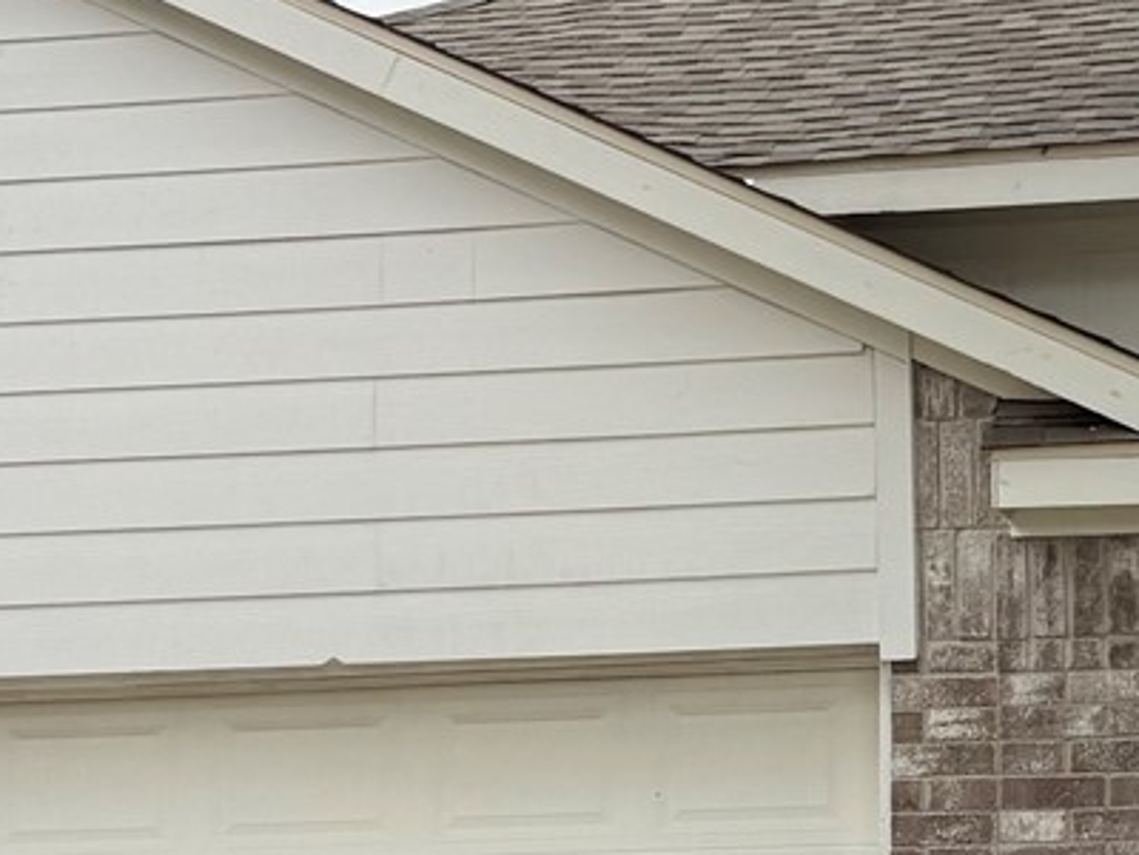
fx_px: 4047
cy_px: 761
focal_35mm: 123
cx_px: 1011
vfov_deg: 12.0
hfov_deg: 15.8
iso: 80
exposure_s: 1/1250
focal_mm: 6.76
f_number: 1.78
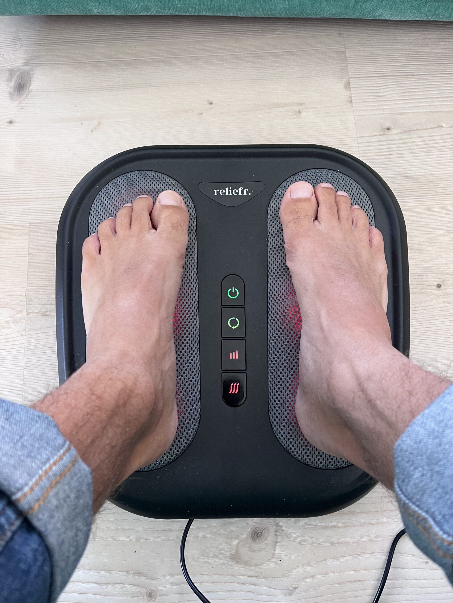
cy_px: 302
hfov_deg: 53.1
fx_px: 454
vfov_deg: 67.3
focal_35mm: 26
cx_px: 226
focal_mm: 5.1
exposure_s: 1/60
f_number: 1.6
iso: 160
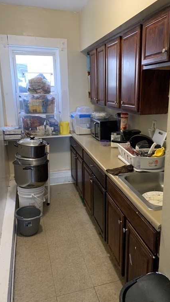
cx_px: 108
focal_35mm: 29
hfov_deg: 39.9
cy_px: 153
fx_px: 232
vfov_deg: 66.1
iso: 250
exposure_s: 1/45
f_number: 1.8
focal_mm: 4.25
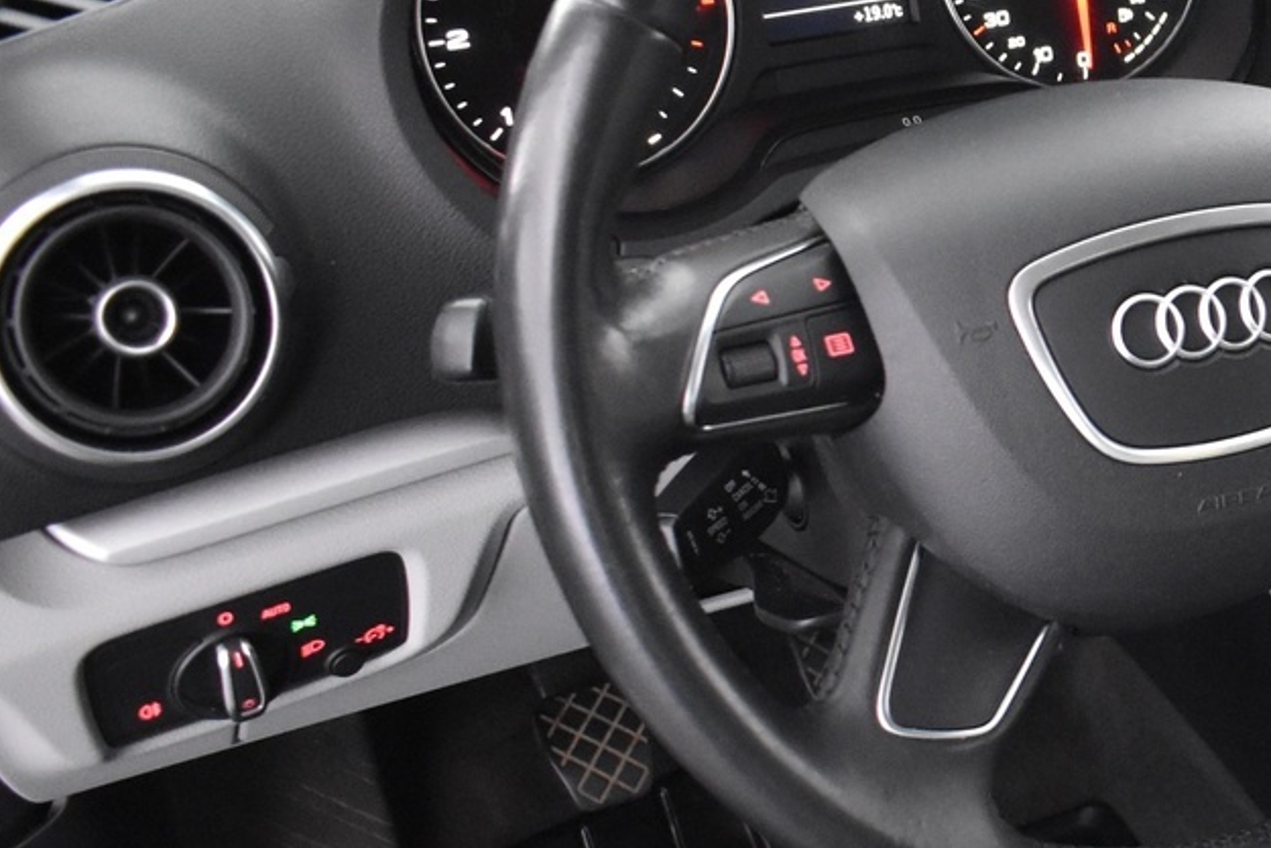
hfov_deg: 25.9
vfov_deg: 19.4
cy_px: 569
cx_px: 1505
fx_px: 2472
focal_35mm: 70
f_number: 3.5
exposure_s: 1/20
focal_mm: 18
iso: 3200
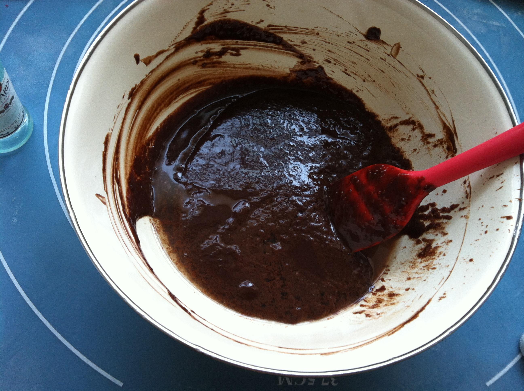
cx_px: 262
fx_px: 529
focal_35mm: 35
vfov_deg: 40.6
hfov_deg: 52.7
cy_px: 196
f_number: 2.8
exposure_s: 1/15
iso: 80
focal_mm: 3.85
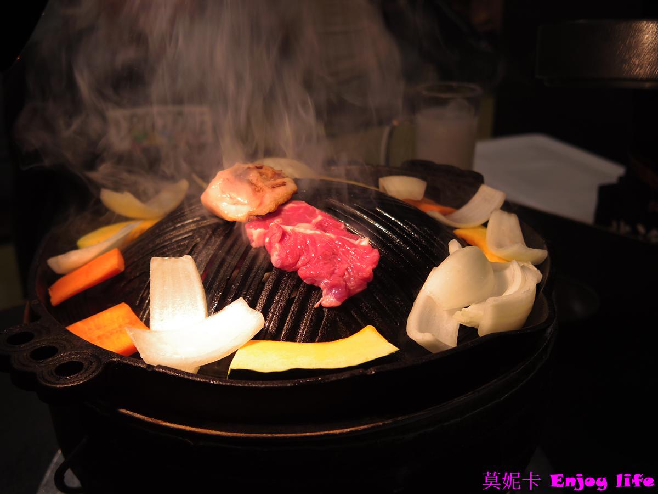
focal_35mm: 39
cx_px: 329
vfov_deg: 36.8
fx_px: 741
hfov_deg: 47.9
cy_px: 247
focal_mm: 8.5
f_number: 1.9
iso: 160
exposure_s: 1/60
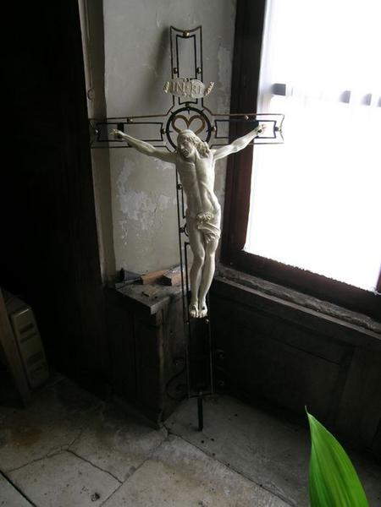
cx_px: 190
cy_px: 254
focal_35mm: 28
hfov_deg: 49.7
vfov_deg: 63.4
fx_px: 411
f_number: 3.5
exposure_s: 1/2.7
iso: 54
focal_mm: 5.8
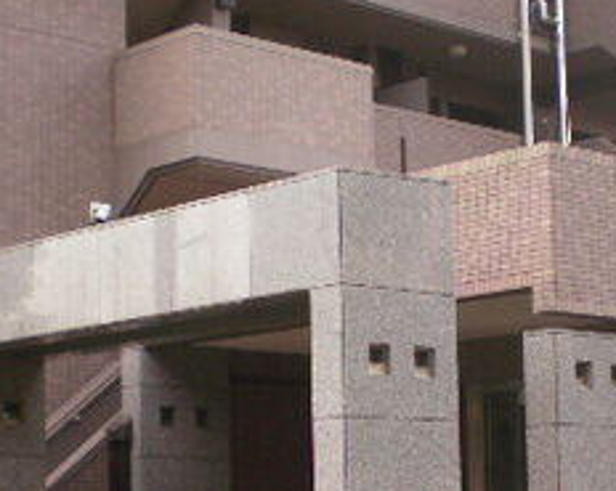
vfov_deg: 16.7
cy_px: 401
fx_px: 1657
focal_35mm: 91
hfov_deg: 21.0
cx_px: 409
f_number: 3.1
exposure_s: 1/60
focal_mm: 6.3
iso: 100
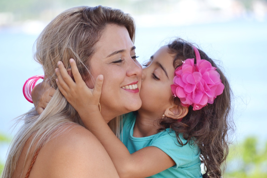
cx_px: 134
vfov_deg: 5.2
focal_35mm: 262
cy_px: 89
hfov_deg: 7.8
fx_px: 1947
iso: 160
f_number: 7.1
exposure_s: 1/125
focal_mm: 175
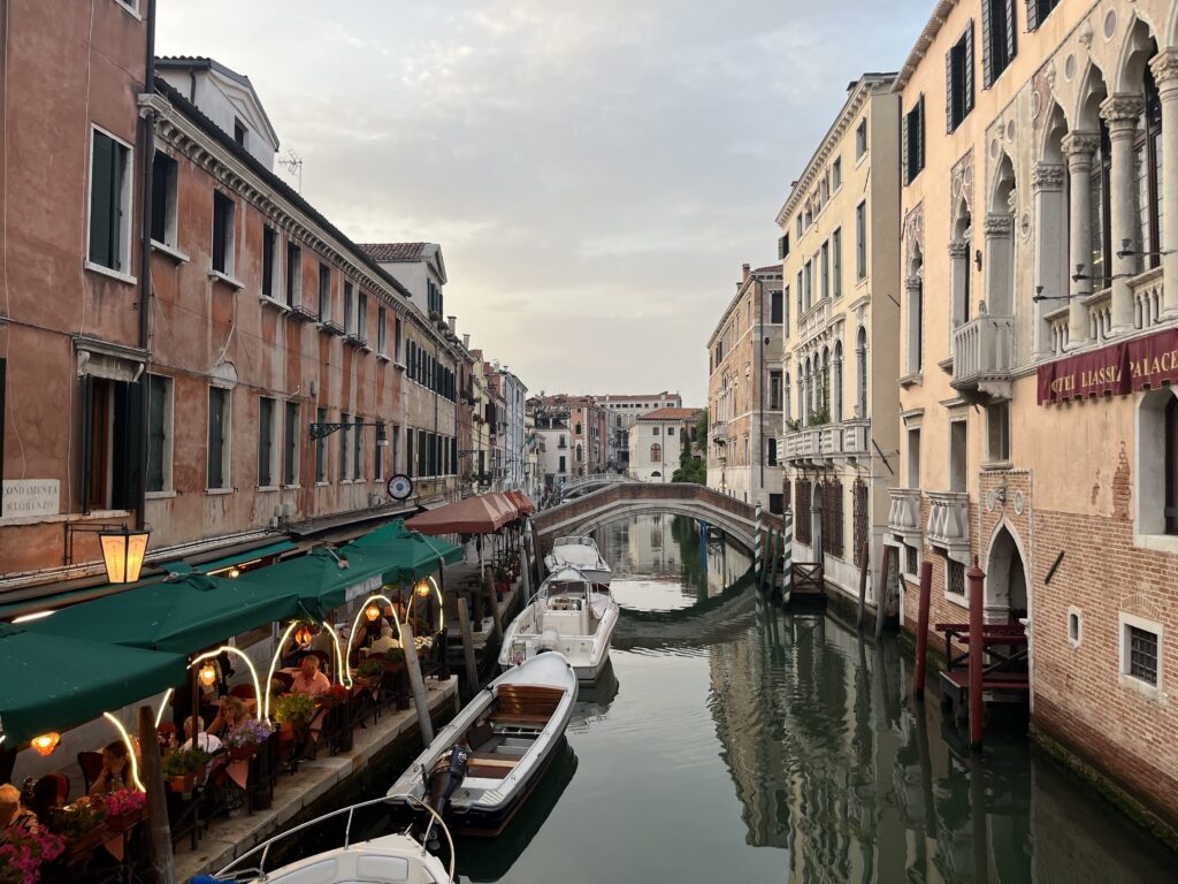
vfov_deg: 53.1
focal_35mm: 26
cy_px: 442
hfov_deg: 67.3
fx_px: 885
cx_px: 589
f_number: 1.6
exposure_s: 1/100
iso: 32
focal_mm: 5.1
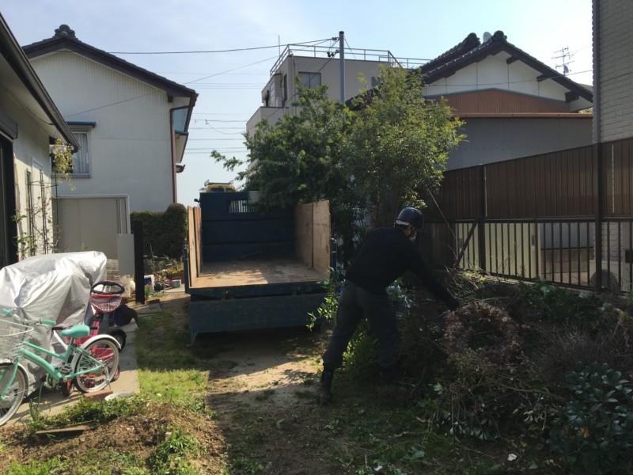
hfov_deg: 61.7
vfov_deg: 48.2
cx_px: 316
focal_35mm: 29
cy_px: 238
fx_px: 530
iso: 25
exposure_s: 1/1479
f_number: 2.2
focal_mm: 4.15
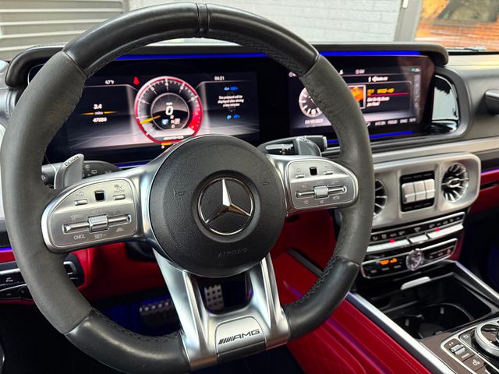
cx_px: 250
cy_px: 187
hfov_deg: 71.6
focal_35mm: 24
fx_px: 346
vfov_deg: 56.8
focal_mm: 6.76
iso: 500
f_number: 1.78
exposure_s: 1/55
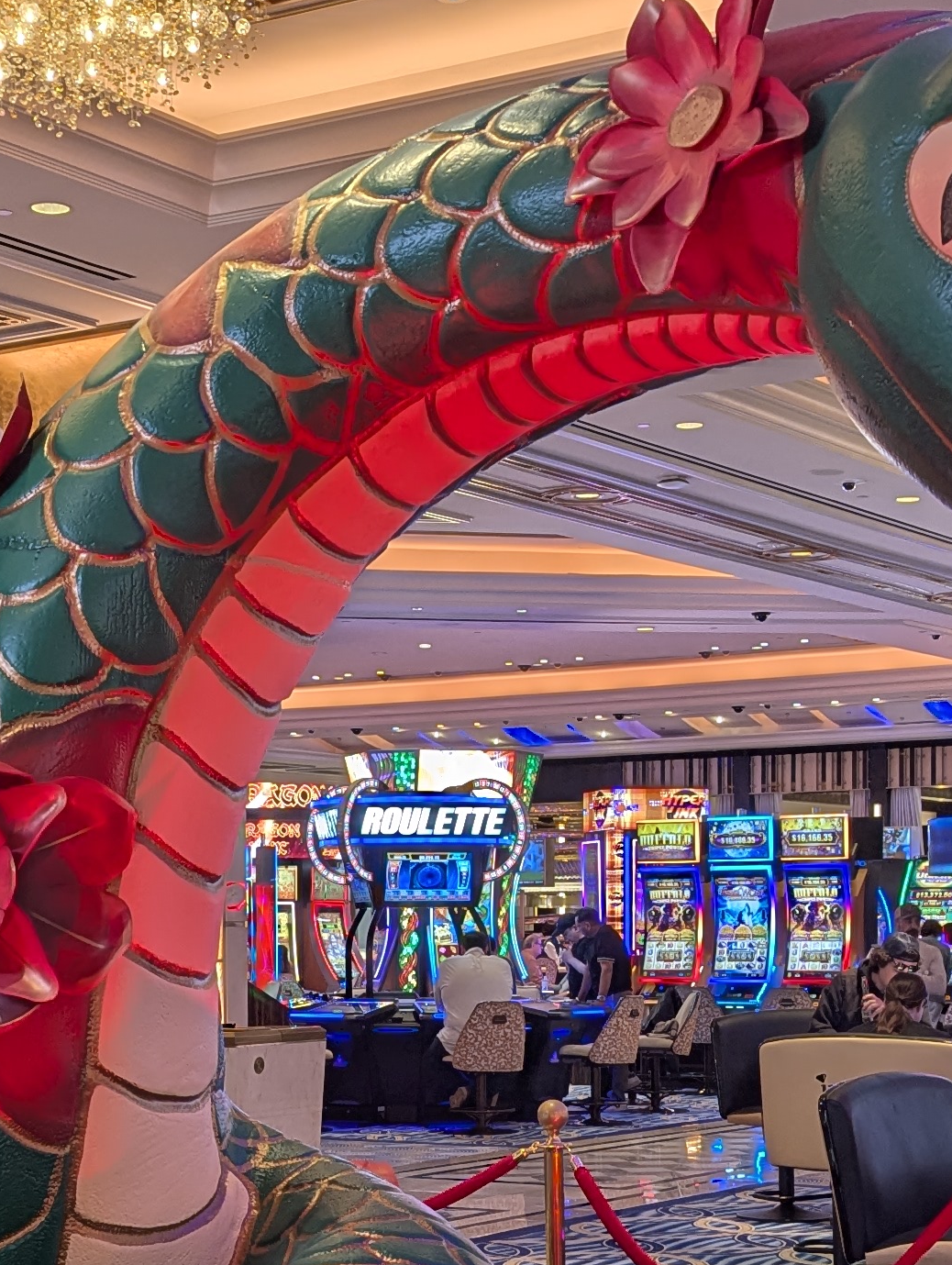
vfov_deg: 27.0
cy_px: 951
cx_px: 480
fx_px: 2597
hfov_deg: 20.8
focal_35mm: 71
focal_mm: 6.81
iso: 42
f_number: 1.85
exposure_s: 1/30
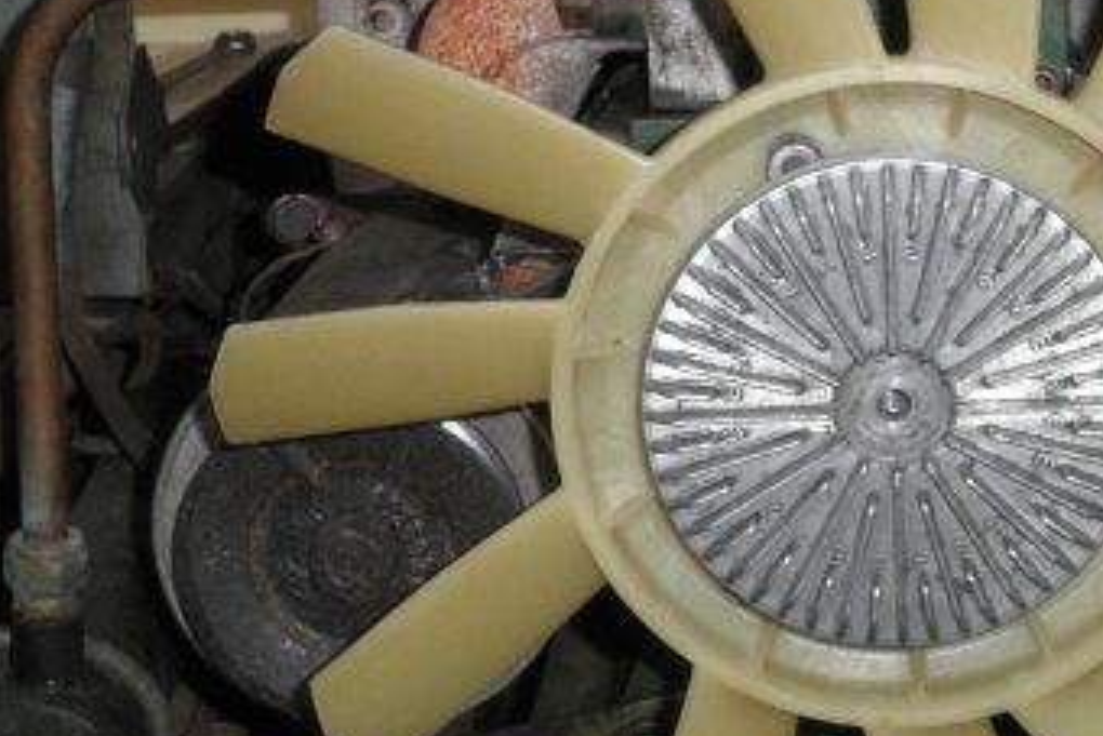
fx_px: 2820
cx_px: 850
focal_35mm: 92
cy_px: 263
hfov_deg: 21.9
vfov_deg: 14.9
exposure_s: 1/60
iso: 160
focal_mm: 8.3
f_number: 3.4
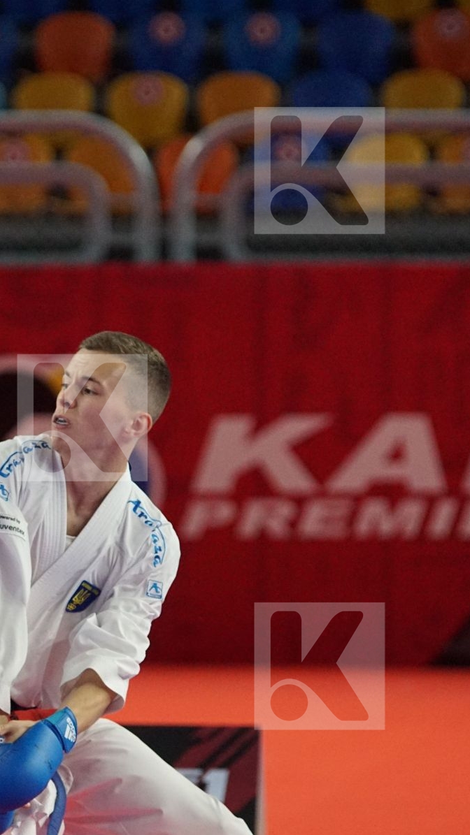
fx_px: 7867
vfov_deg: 6.1
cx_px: -155
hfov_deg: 3.4
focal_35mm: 355
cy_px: 418
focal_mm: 150
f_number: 2.8
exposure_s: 1/2000
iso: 3200
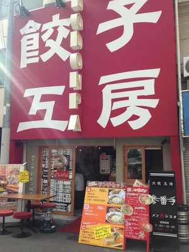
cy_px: 126
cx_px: 94
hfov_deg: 42.9
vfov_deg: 55.4
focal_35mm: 33
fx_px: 240
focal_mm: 4.12
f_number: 2.4
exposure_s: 1/1022
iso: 50
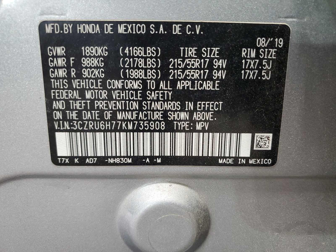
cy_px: 126
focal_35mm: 26
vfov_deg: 53.1
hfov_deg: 67.3
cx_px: 168
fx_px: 252
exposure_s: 1/60.2
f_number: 1.5
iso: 168
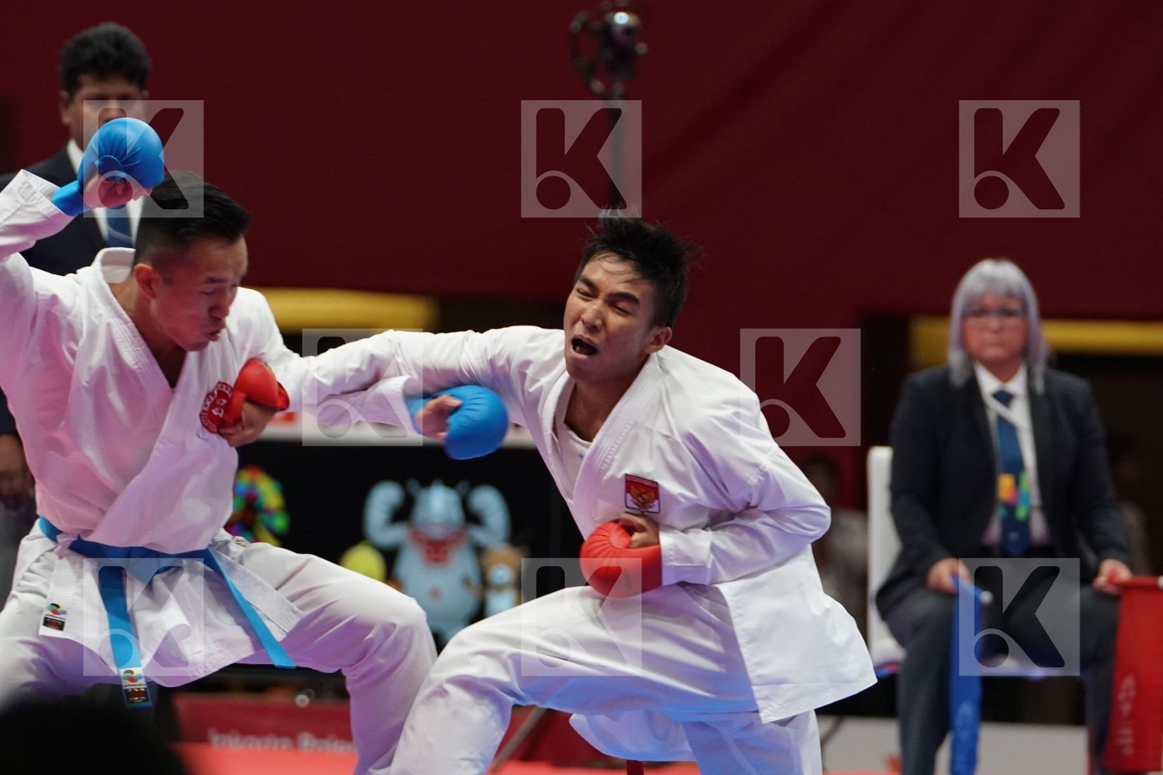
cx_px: 582
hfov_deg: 7.2
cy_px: 388
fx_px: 9303
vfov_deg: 4.8
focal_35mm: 288
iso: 3200
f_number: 4
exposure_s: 1/1000
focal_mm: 192
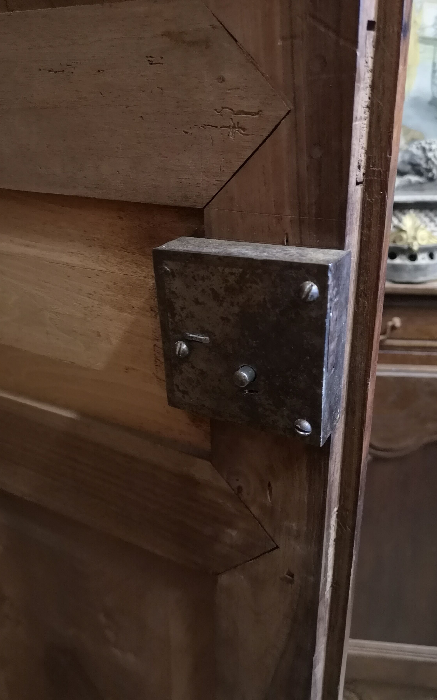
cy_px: 351
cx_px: 235
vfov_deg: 64.6
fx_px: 553
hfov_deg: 43.1
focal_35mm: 29
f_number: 1.8
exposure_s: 1/16.7
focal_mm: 3.95
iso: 1250
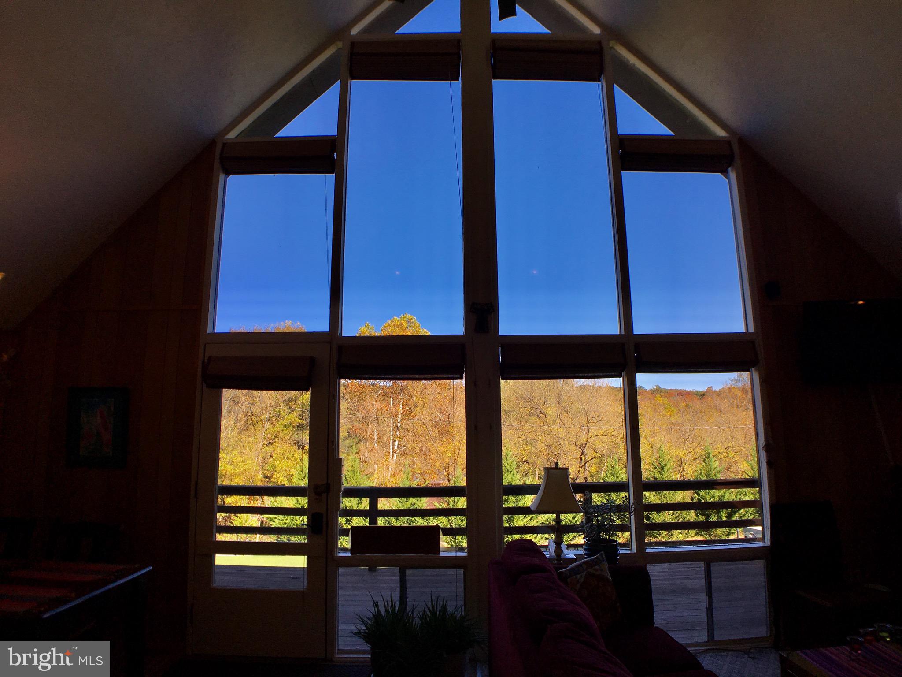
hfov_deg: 61.7
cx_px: 451
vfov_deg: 48.2
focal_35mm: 29
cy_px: 338
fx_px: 756
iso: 25
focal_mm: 4.15
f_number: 2.2
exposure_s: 1/641
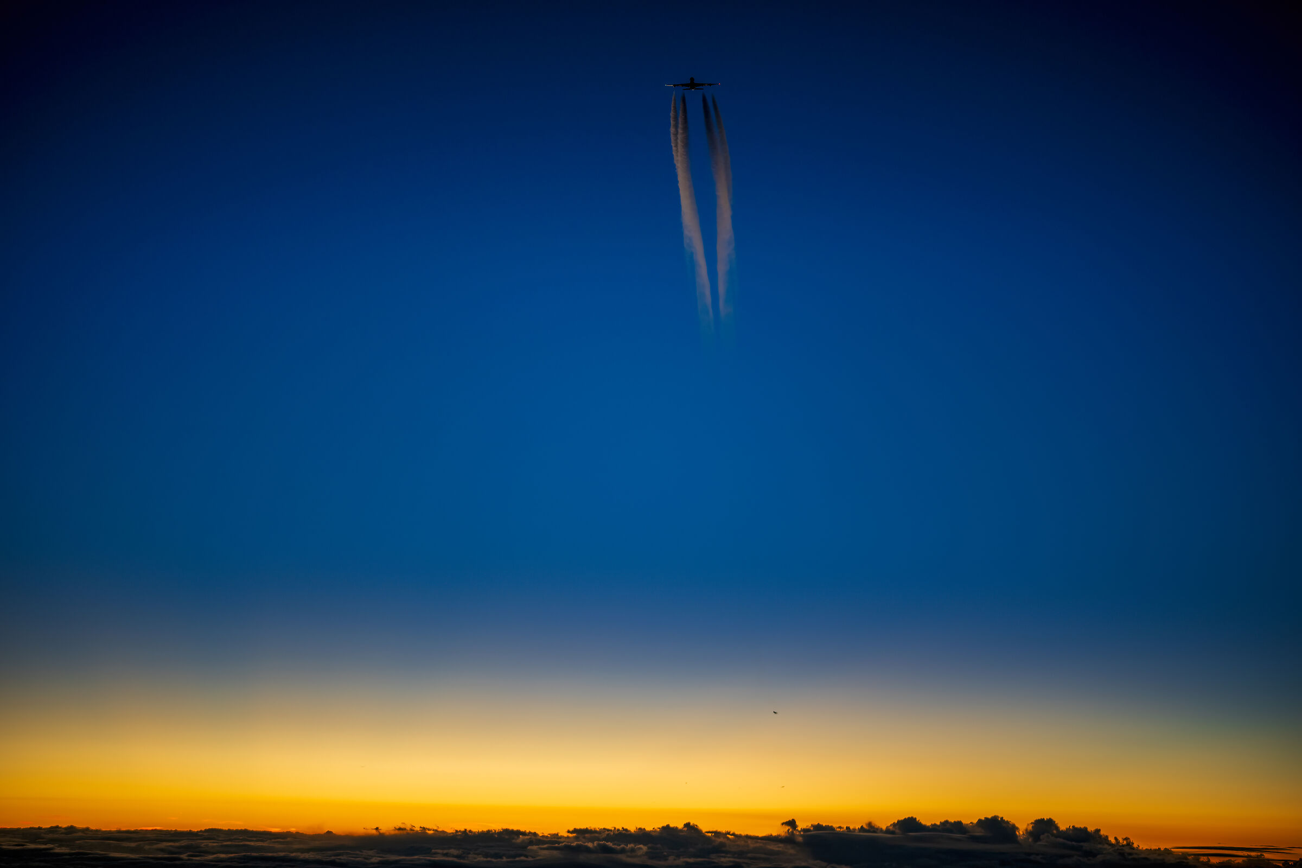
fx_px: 3074
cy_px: 434
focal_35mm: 85
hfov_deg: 23.9
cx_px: 651
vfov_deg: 16.1
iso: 320
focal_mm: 85
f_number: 1.4
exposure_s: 1/250
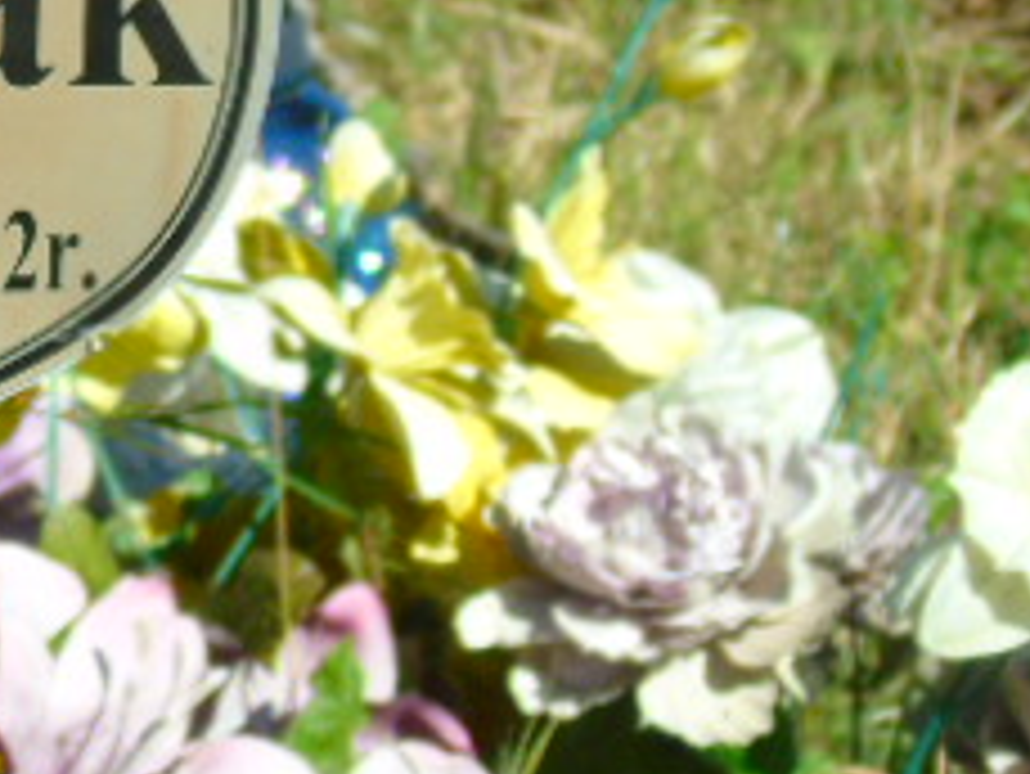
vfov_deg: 3.3
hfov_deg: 4.4
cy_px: -40
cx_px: -247
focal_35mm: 452
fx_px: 13456
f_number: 4.9
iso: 80
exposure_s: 1/400
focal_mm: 29
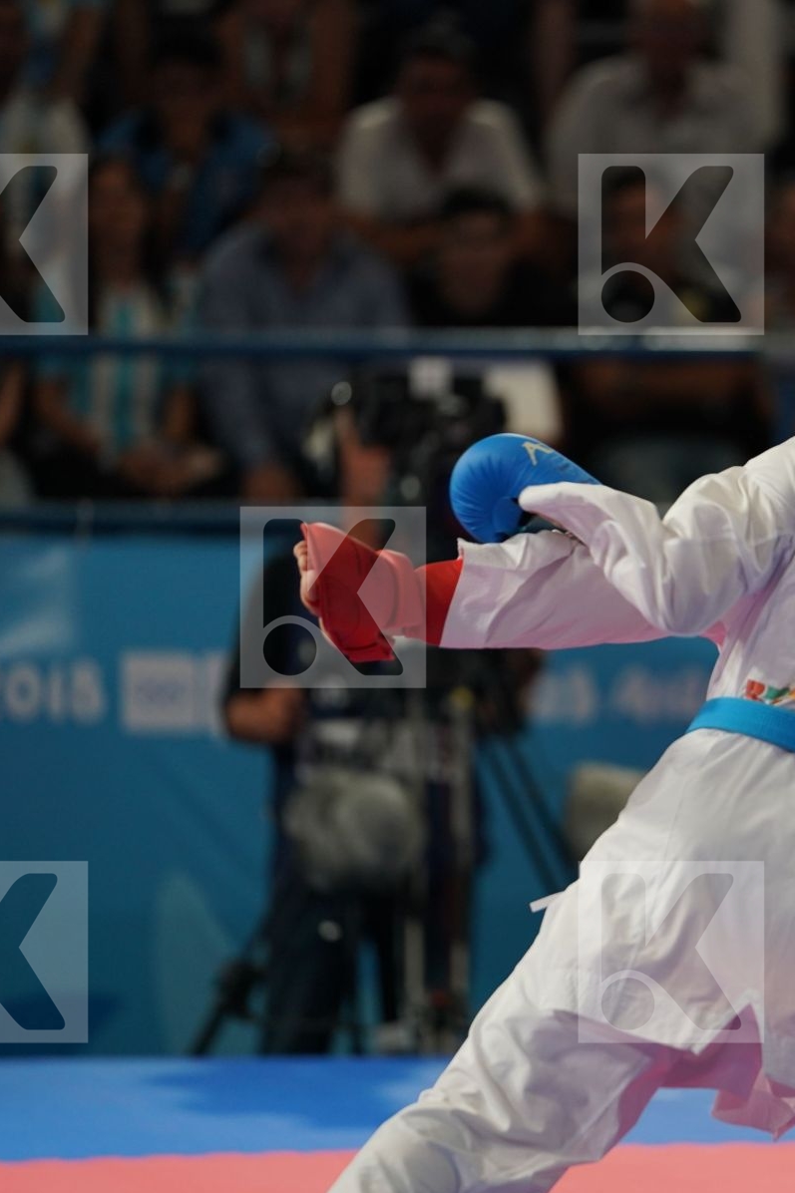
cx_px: 671
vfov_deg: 6.8
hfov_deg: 4.6
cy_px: 597
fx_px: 9973
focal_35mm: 301
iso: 1000
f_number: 2.8
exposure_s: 1/1000
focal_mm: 200
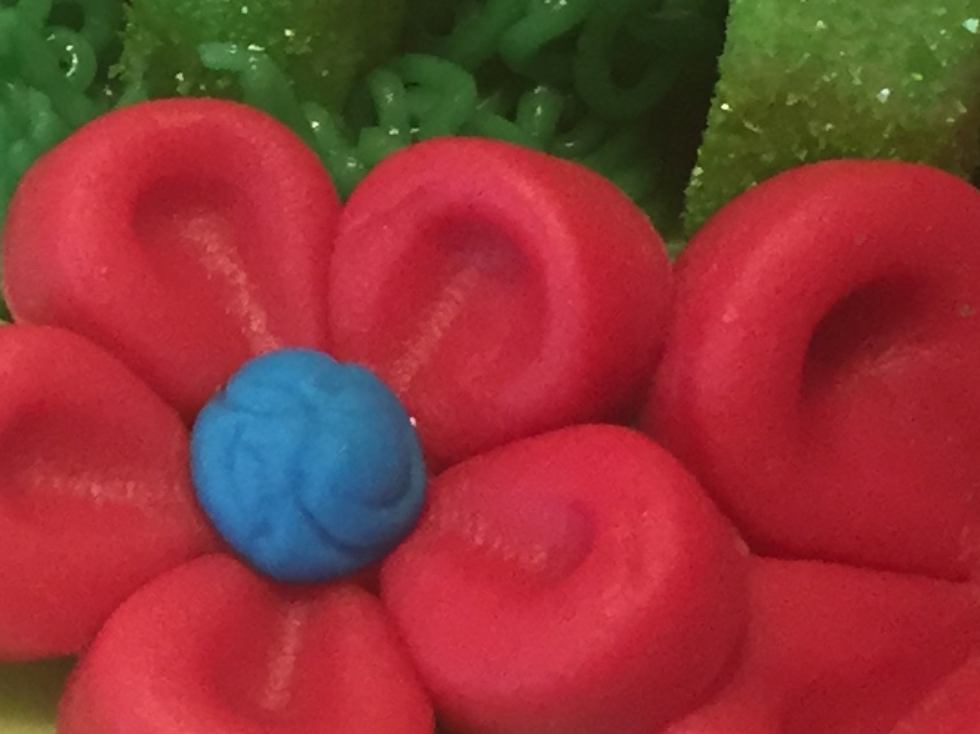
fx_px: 4047
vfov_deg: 10.3
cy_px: -37
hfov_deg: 13.3
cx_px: -281
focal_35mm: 143
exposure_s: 1/33
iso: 100
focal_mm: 4.15
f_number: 2.2
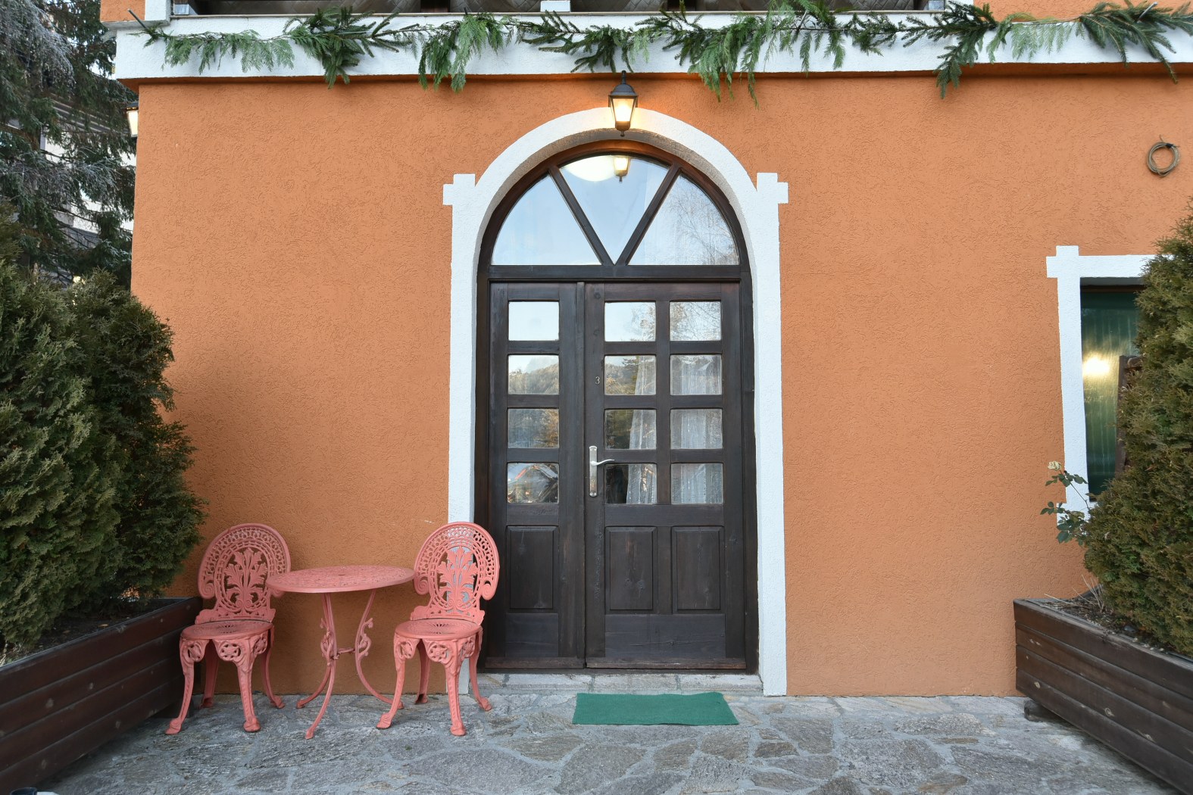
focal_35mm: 26
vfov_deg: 49.6
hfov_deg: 69.4
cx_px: 596
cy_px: 398
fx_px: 862
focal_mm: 26
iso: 1000
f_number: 10
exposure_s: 1/80
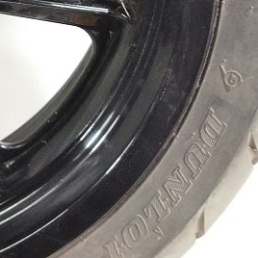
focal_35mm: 107
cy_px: -139
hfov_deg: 14.1
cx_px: -226
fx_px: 902
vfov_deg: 15.0
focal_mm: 4.71
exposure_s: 1/50
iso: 113
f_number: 1.79
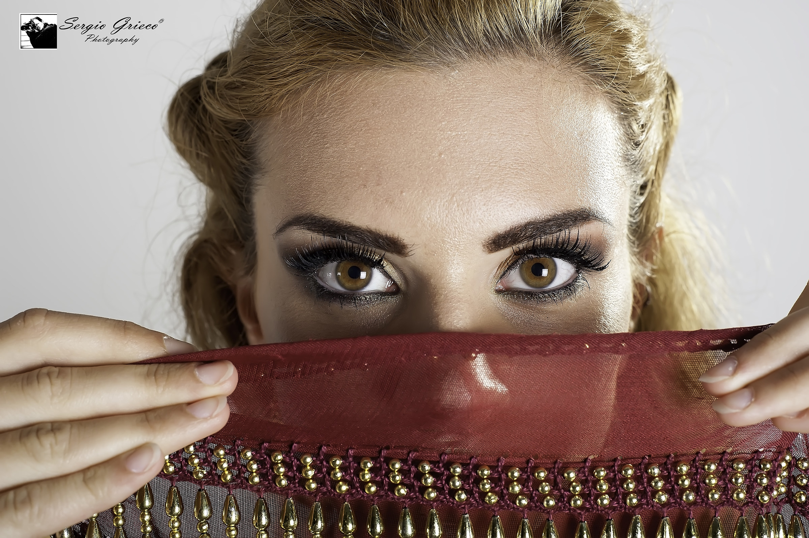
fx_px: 1123
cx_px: 404
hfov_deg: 39.6
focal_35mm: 50
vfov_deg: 26.9
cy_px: 269
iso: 200
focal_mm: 50
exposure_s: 1/125
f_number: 8
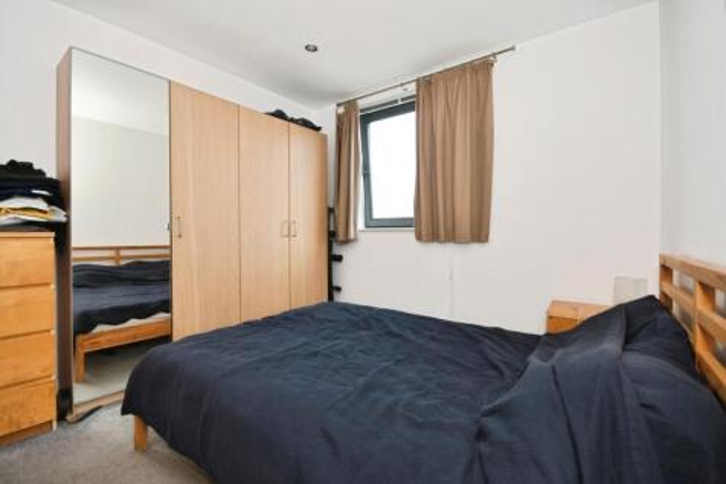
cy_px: 242
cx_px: 363
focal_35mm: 15
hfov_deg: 100.4
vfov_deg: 77.3
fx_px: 302
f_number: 8
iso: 400
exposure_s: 1/60
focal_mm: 10
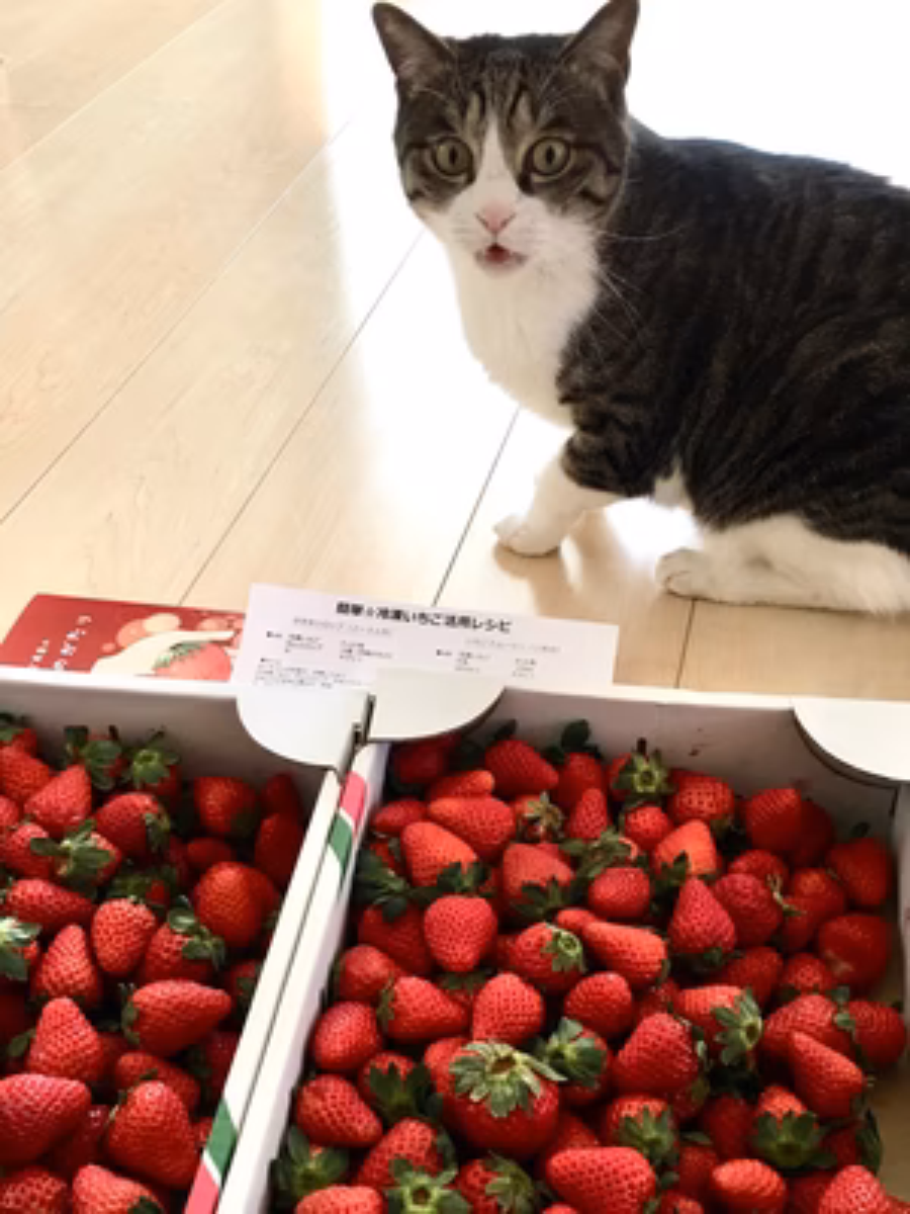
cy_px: 607
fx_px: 1016
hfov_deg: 48.2
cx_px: 455
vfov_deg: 61.7
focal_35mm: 29
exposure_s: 1/15
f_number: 2.2
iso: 32
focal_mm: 4.15
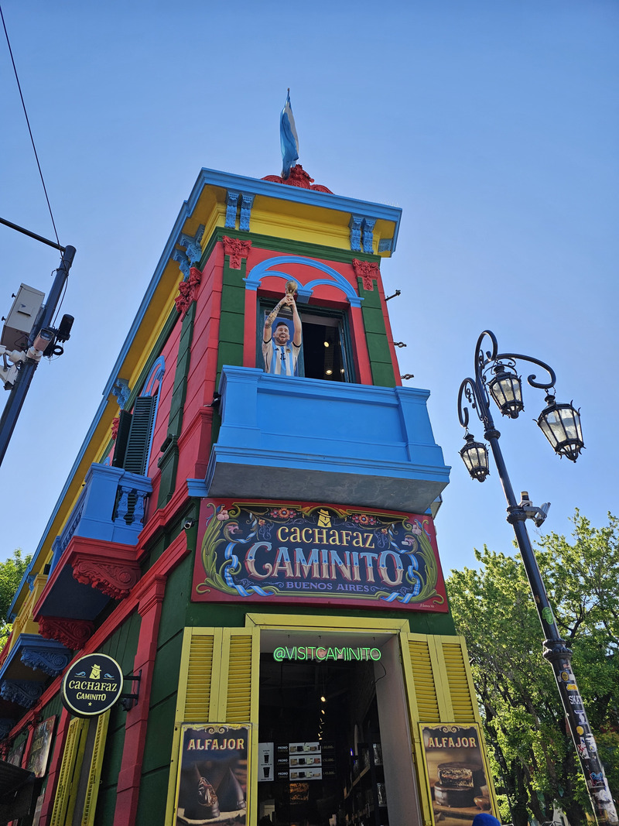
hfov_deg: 58.9
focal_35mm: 23
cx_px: 310
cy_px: 413
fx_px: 548
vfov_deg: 73.9
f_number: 1.7
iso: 16
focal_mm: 6.3
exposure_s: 1/532
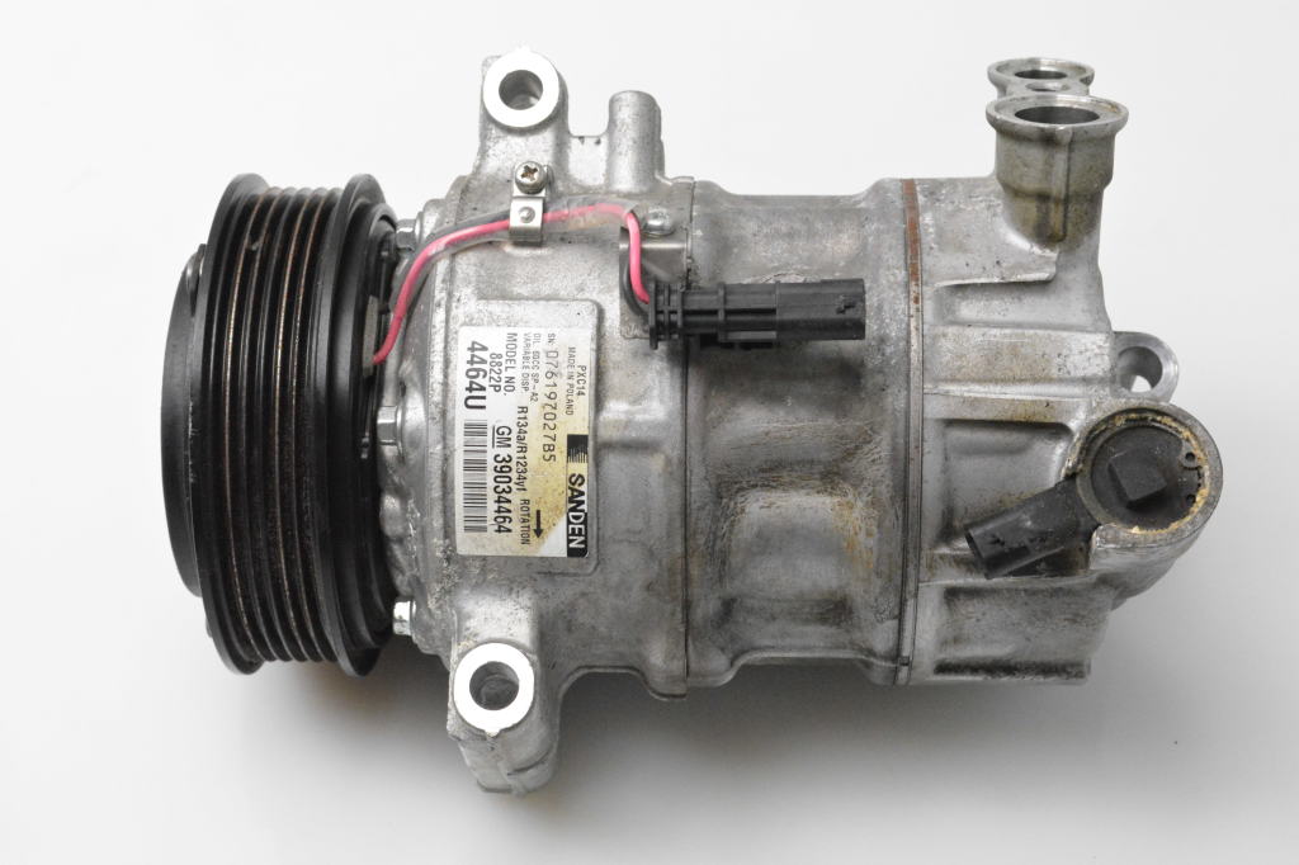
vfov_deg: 18.9
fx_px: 2597
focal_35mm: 72
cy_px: 432
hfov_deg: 28.1
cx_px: 650
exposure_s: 1/320
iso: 6400
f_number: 9
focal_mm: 48
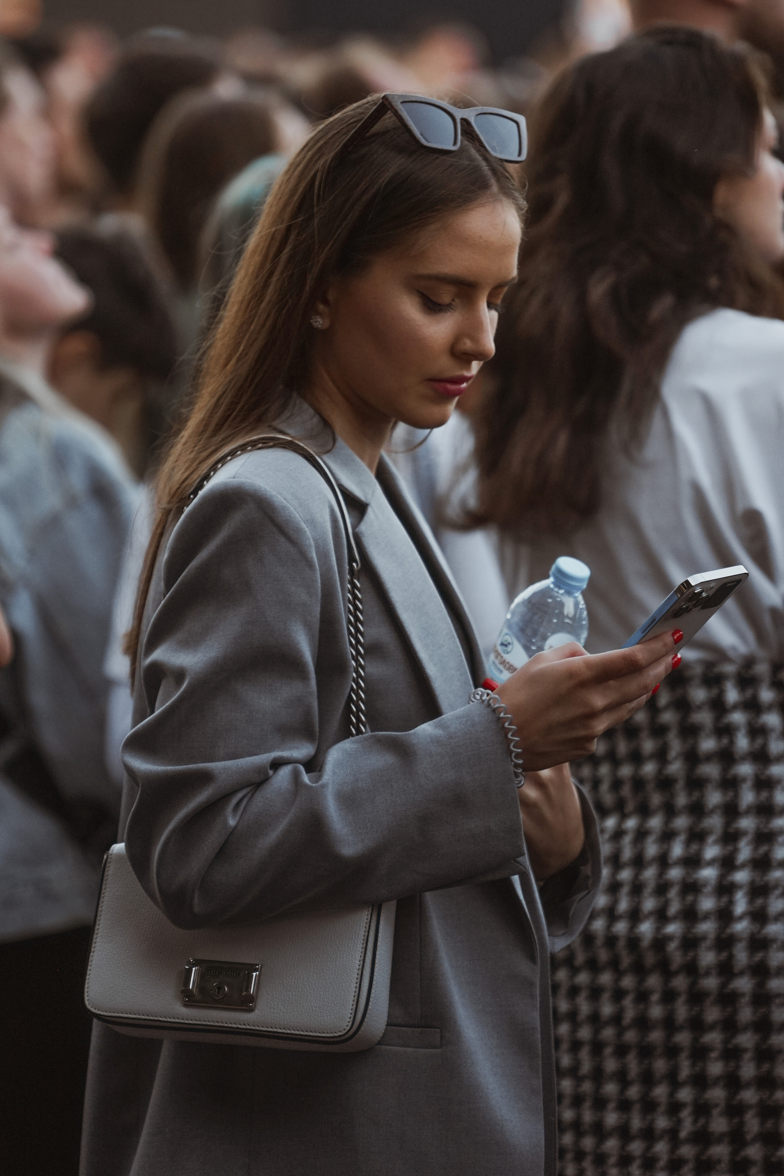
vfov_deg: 10.3
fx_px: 6533
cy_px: 588
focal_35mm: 200
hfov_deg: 6.9
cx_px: 392
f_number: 4
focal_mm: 200
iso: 640
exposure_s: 1/400
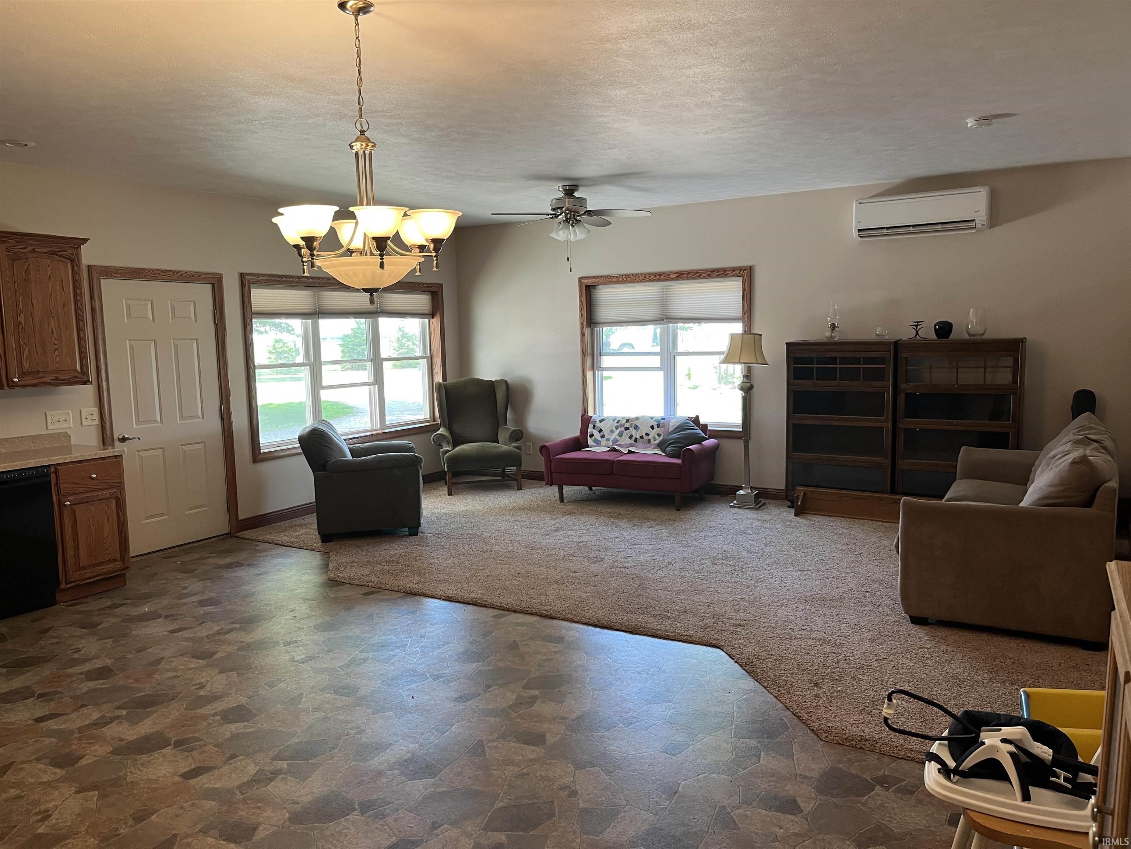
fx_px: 849
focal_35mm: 26
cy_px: 424
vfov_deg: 53.1
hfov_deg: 67.3
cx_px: 566
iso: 80
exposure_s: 1/60
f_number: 1.6
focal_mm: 5.1
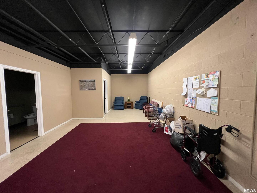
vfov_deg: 89.9
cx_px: 128
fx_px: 97
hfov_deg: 106.2
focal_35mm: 13
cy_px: 96
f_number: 1.8
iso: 320
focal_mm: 1.57
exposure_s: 1/60
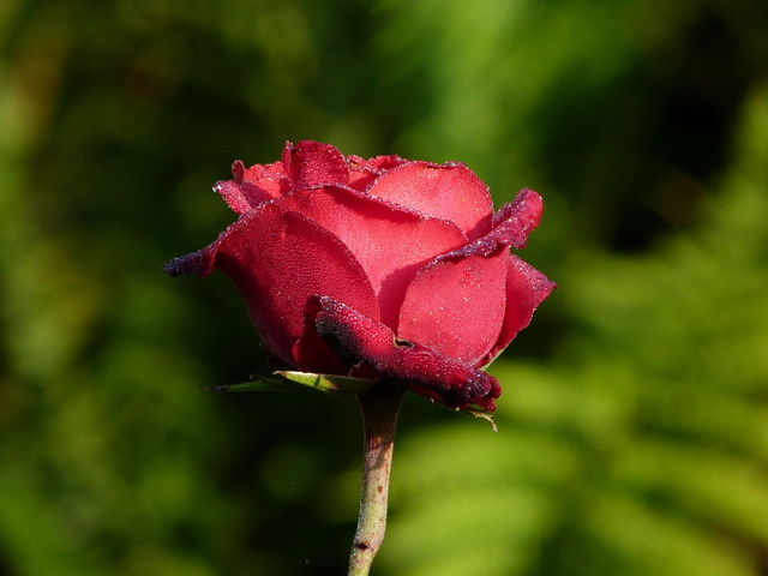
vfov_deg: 1.9
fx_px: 17727
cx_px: 384
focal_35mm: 799
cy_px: 288
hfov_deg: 2.5
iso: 80
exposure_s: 1/160
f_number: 5.2
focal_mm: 108
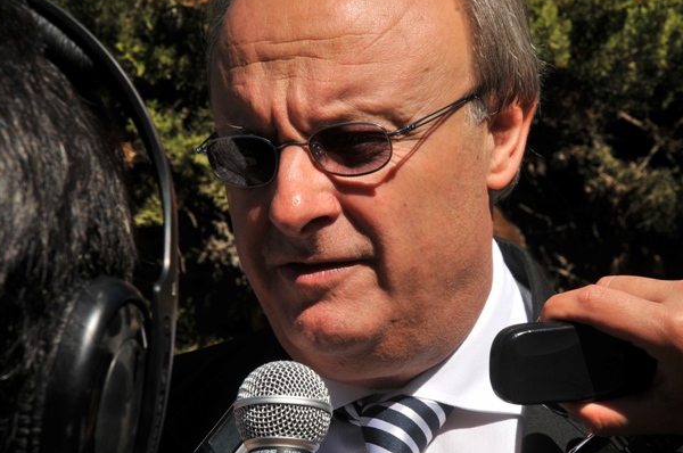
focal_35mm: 128
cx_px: 355
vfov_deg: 10.7
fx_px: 2425
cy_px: 232
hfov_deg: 16.0
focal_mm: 80
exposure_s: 1/250
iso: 200
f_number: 18
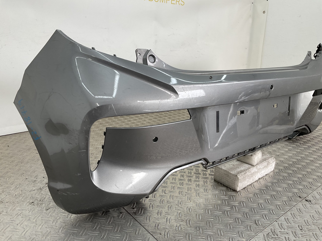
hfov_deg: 61.7
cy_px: 120
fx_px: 270
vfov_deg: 48.2
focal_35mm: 29
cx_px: 161
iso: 16
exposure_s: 1/149
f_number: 1.8
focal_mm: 3
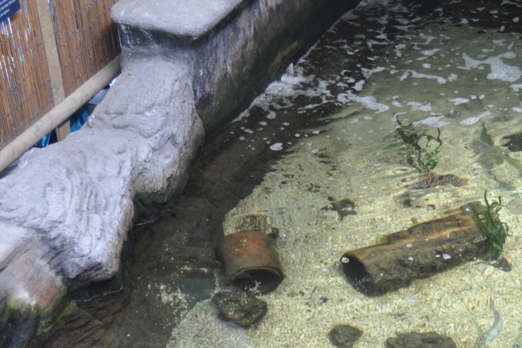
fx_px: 1390
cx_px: 314
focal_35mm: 96
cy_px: 308
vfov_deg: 14.1
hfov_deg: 21.2
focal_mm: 35
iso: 400
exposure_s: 1/100
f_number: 5
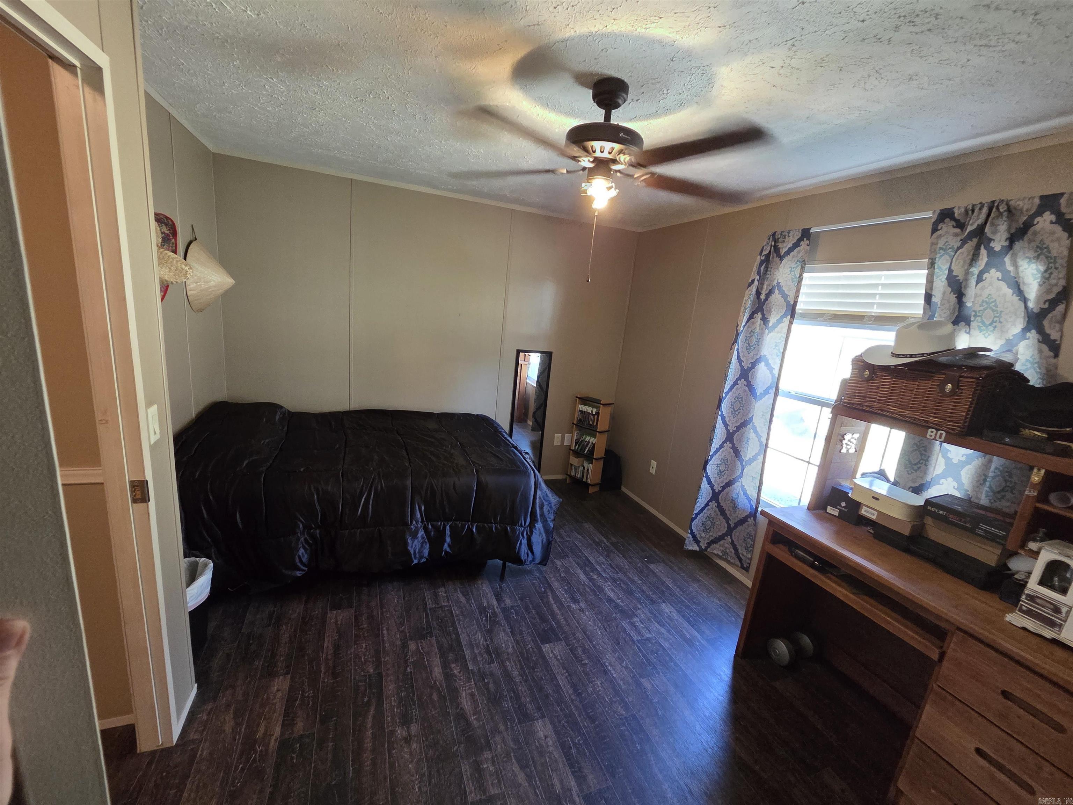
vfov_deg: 89.9
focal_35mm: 13
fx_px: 403
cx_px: 536
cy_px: 402
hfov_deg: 106.2
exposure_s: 1/60
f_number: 2.2
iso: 1000
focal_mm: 2.2
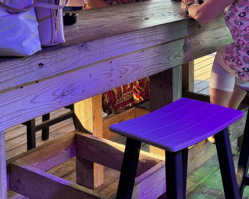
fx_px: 464
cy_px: 32
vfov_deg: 23.8
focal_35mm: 63
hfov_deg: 30.0
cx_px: 124
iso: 100
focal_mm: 6.76
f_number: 1.78
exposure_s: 1/81
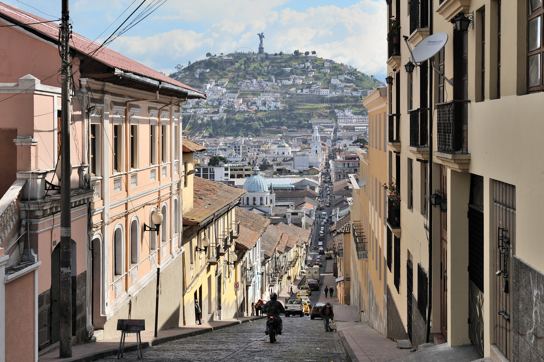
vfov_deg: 23.3
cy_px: 181
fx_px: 876
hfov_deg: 34.5
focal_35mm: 58
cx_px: 272
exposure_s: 1/400
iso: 200
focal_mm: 58
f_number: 10
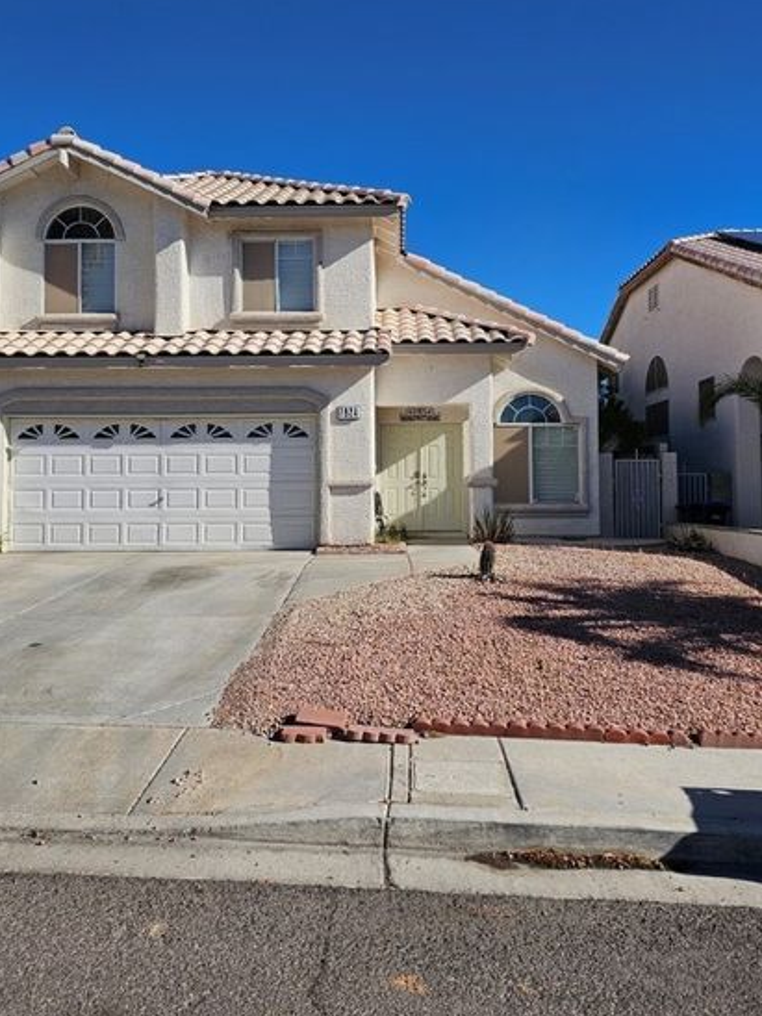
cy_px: 457
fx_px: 822
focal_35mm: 28
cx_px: 367
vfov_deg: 63.3
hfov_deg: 49.7
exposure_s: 1/1668
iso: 12
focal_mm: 6.3
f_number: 1.7
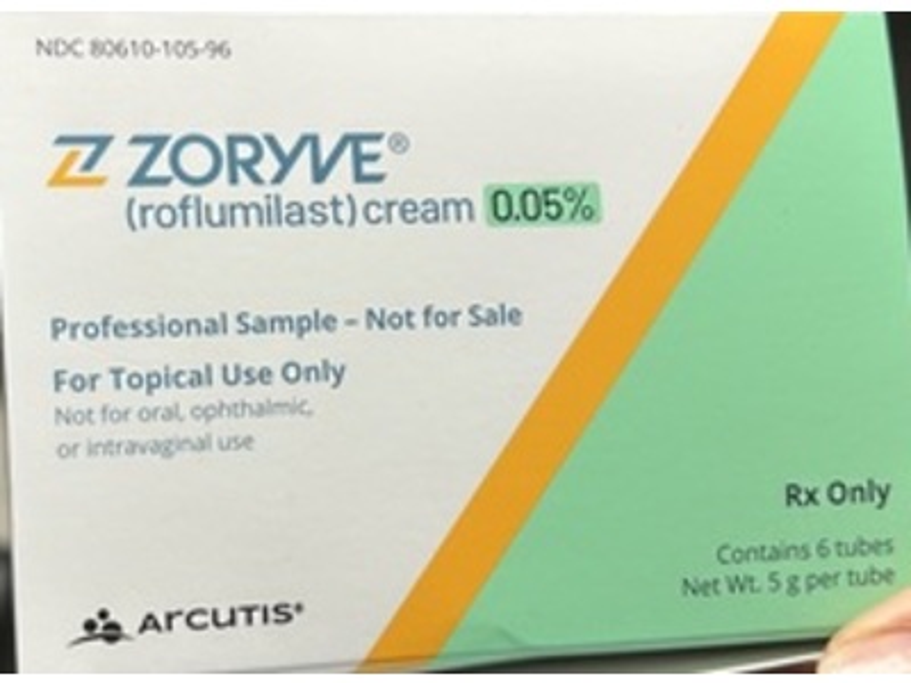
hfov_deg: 67.3
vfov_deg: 53.1
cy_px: 342
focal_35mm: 26
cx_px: 456
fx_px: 684
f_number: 1.5
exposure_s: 1/60
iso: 64
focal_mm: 5.7
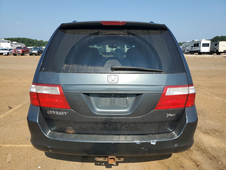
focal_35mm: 26
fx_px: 170
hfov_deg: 67.3
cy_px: 85
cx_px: 113
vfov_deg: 53.1
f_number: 1.5
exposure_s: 1/2500
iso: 50
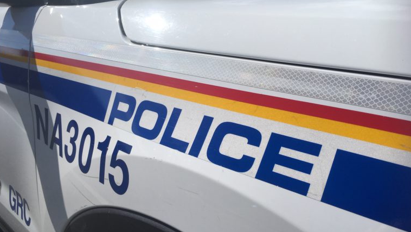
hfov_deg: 61.0
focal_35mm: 32
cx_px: 206
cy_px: 121
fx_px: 349
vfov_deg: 36.7
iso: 25
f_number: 2.2
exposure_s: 1/3344
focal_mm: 4.15
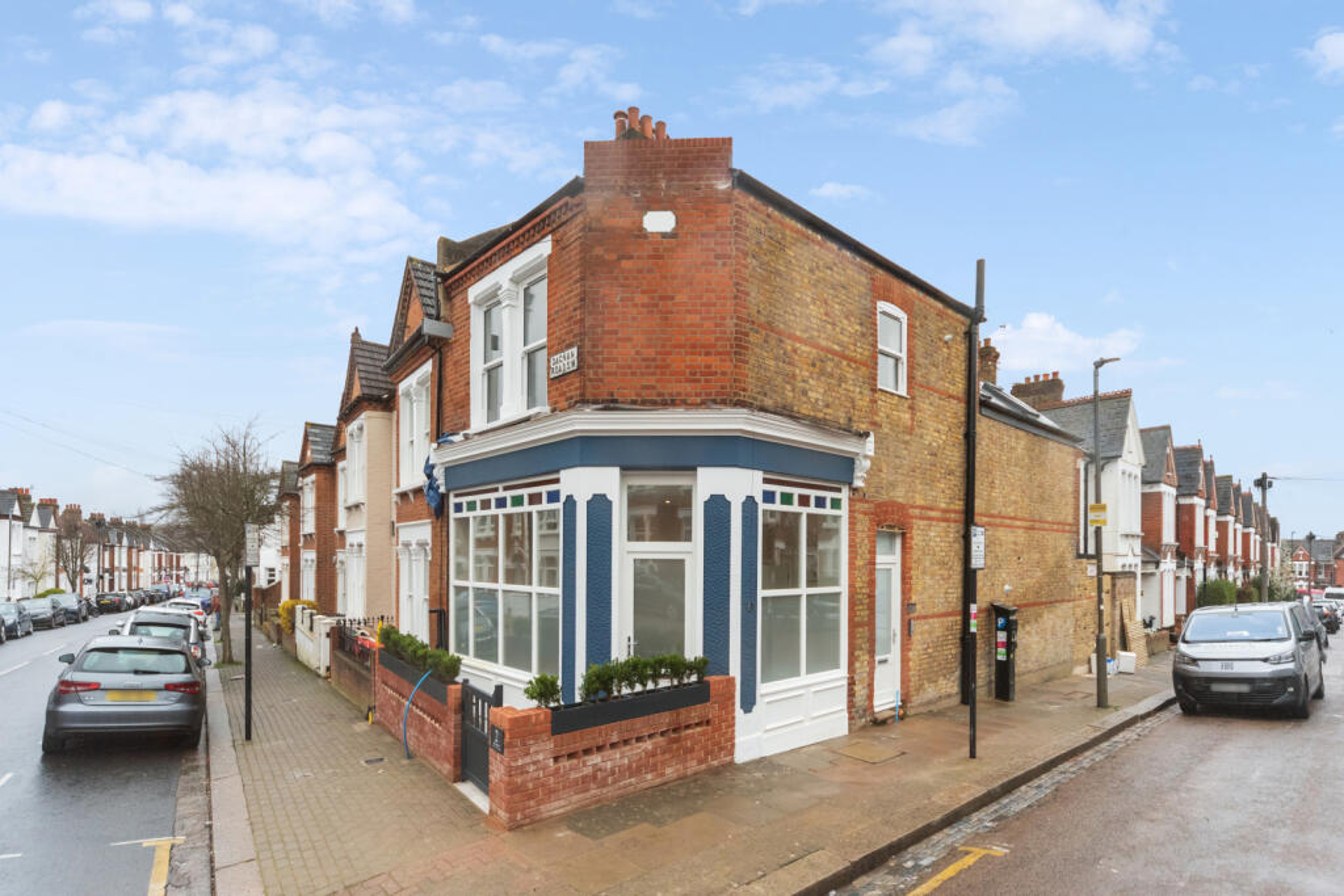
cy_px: 448
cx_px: 672
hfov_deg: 96.7
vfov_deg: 73.8
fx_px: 597
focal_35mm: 16
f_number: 5
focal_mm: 16
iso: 1600
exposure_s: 1/3200
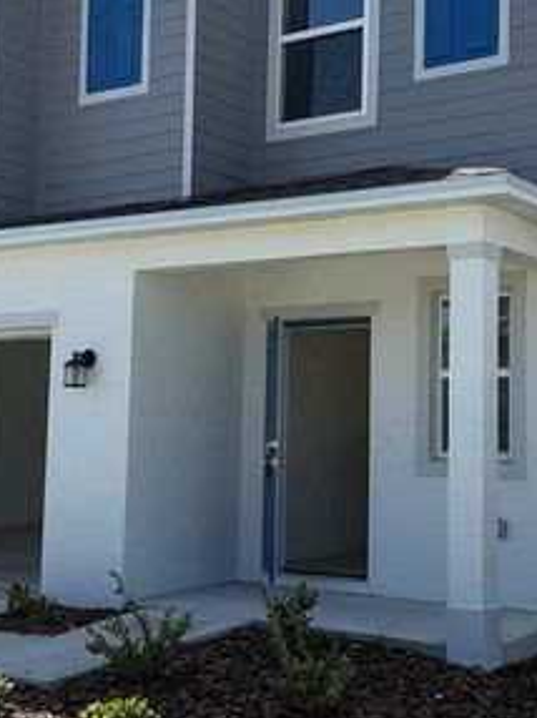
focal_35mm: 56
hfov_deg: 26.1
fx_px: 1160
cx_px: 291
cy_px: 330
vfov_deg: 34.4
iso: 80
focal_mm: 6.76
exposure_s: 1/3953
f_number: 1.78
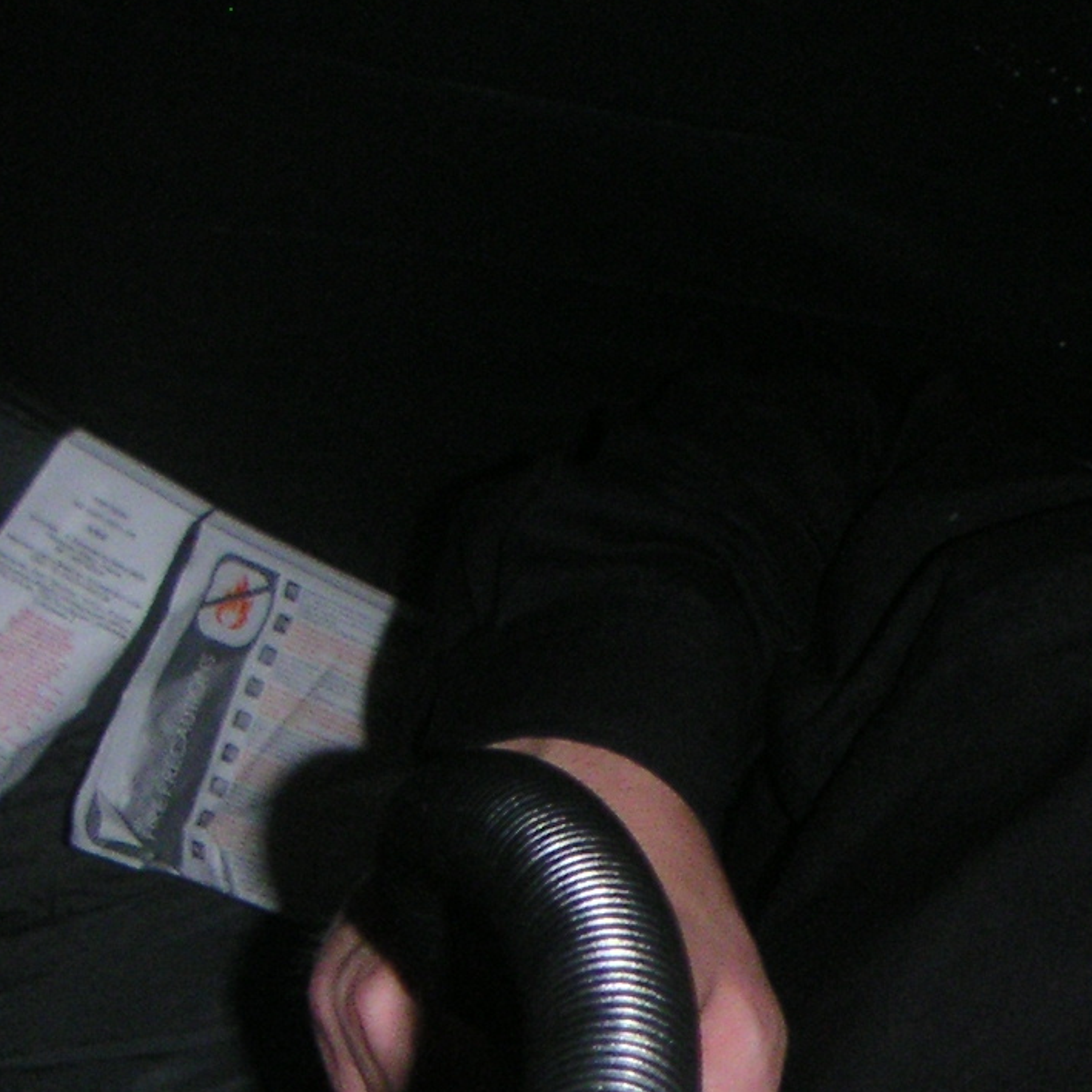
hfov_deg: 17.4
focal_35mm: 97
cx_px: 1132
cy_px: 976
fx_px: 3462
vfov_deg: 17.7
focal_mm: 6
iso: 160
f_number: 2.8
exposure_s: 1/45
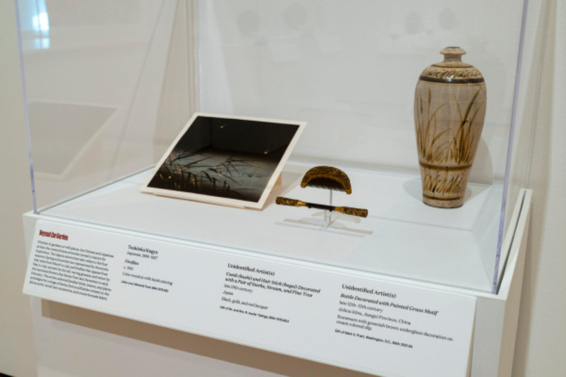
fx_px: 692
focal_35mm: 44
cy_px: 188
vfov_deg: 30.5
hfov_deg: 44.5
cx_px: 283
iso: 400
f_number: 8
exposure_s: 1/4
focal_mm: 44
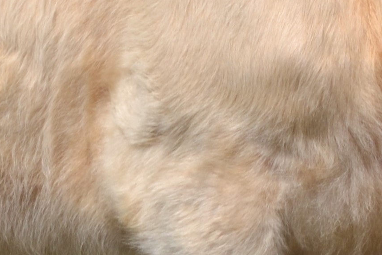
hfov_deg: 2.4
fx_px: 9245
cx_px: -38
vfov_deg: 1.6
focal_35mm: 871
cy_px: 144
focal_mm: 135
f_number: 9
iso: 100
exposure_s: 1/320
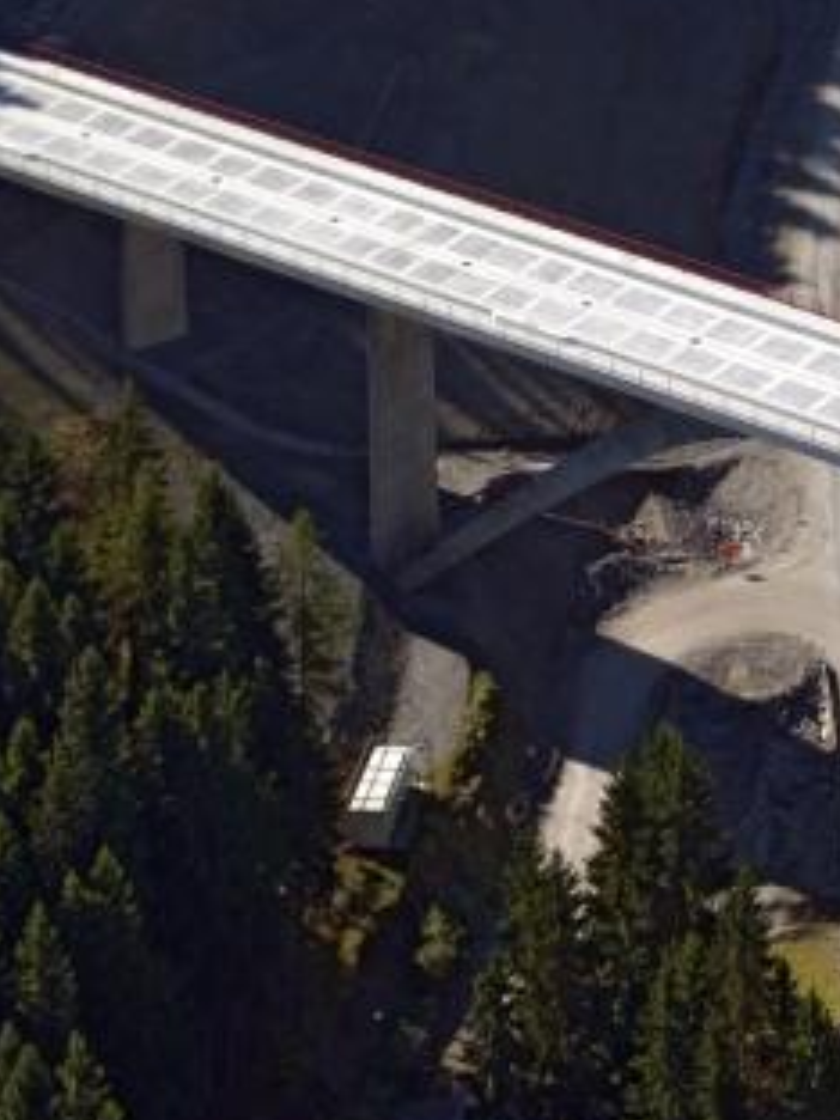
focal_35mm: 158
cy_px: 619
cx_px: 969
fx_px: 5112
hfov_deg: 9.3
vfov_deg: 12.5
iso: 100
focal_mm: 50
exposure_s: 1/1000
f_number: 4
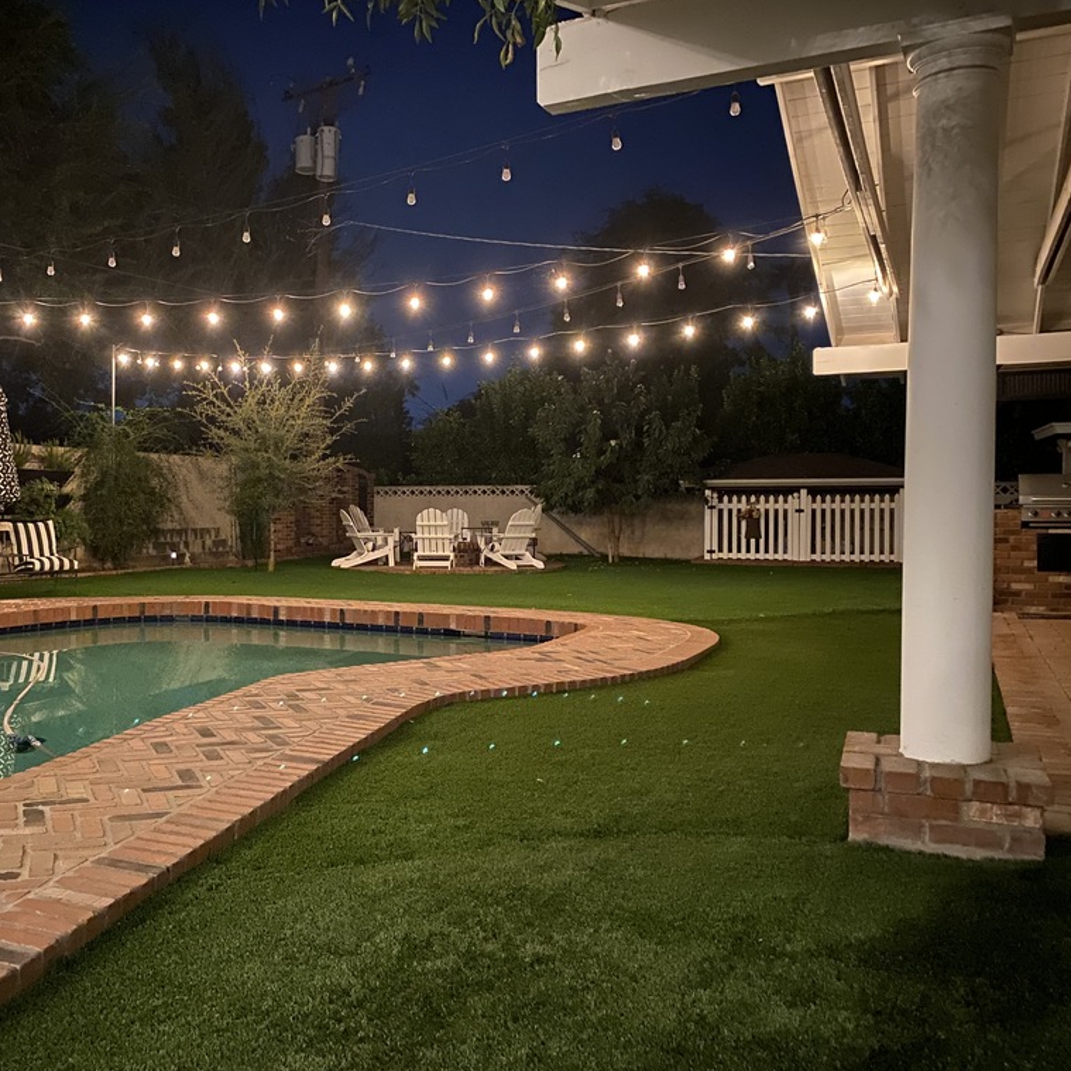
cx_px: 382
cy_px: 535
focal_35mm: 31
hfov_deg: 51.8
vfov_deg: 52.5
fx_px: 1085
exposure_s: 1/8
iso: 800
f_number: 1.8
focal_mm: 4.25
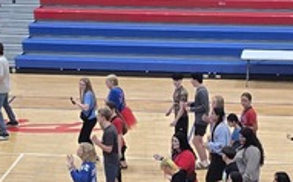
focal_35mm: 131
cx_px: 201
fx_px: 1045
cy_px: 199
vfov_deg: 9.9
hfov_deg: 15.9
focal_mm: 6.3
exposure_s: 1/120
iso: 200
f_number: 1.7
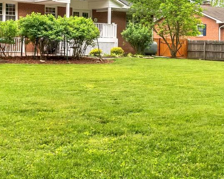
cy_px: 47
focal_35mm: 61
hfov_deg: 30.9
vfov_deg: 24.7
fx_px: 404
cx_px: 140
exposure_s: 1/50
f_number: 8
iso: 200
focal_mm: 17
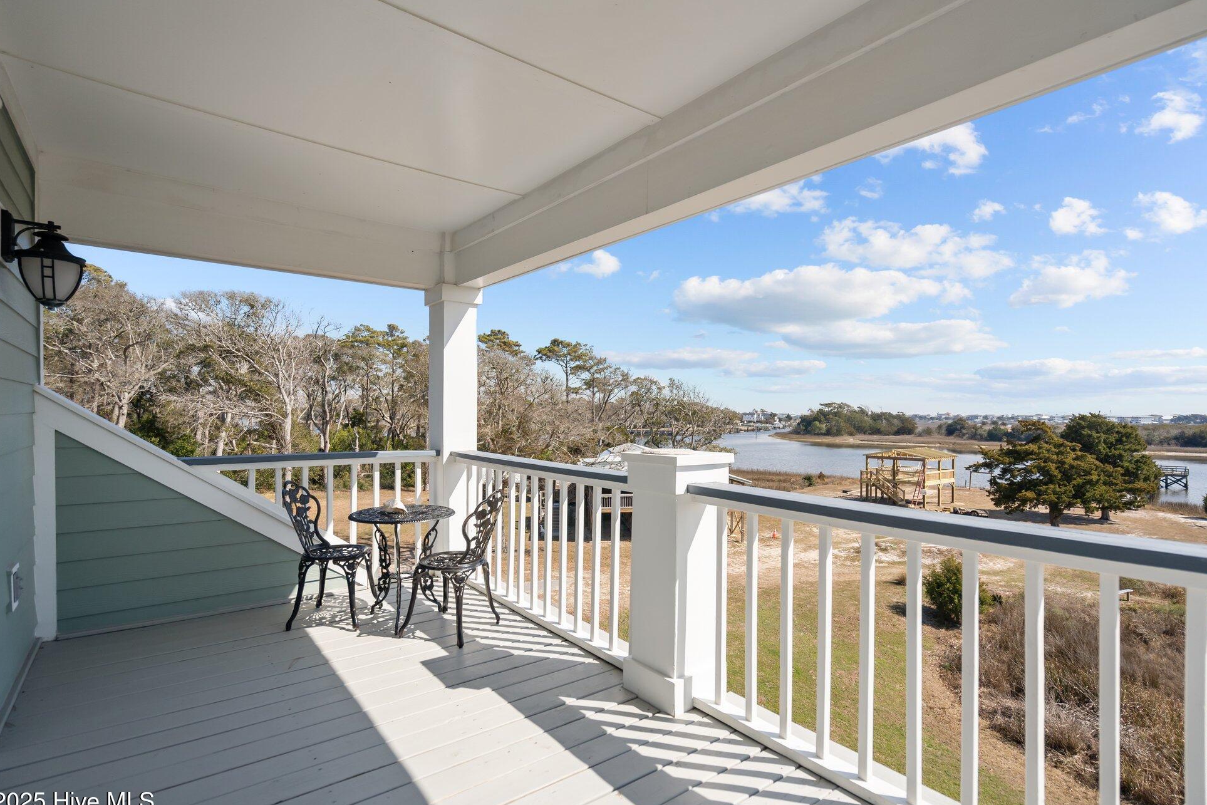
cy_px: 413
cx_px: 613
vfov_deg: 70.4
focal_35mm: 17
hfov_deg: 93.3
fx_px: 570
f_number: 4
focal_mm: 16
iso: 250
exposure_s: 1/4000
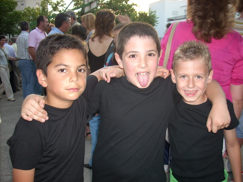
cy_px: 91
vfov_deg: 38.7
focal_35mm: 37
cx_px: 122
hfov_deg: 50.1
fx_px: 260
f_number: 2.8
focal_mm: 6.2
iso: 64
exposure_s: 1/30
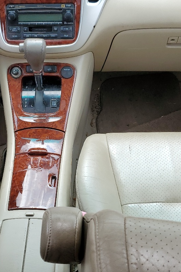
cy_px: 129
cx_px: 54
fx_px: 415
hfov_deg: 24.4
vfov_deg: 36.3
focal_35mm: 55
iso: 50
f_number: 1.5
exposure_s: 1/667
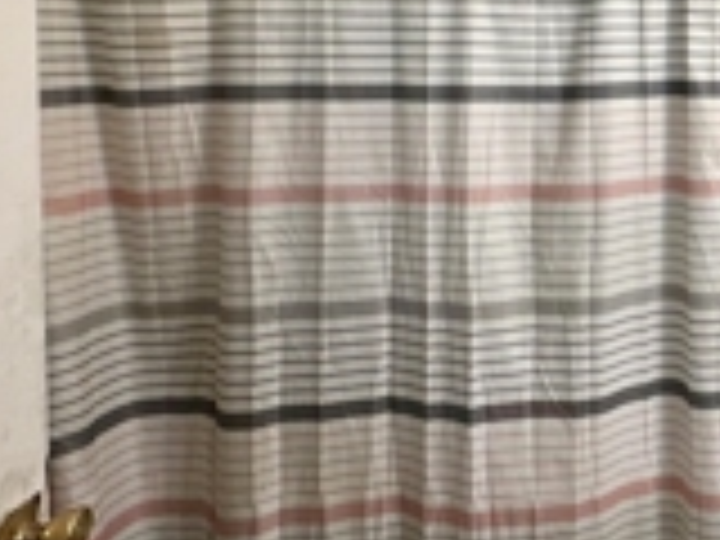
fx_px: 728
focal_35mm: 35
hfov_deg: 43.1
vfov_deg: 37.3
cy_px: 27
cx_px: 760
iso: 320
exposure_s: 1/60
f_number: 2.2
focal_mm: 2.22
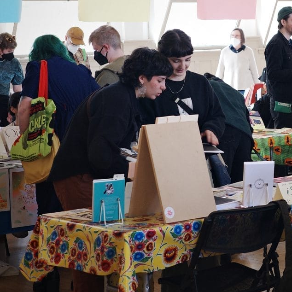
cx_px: 265
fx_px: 983
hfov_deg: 16.7
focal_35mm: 103
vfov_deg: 16.8
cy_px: 72
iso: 250
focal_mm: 26
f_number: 2.8
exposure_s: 1/40
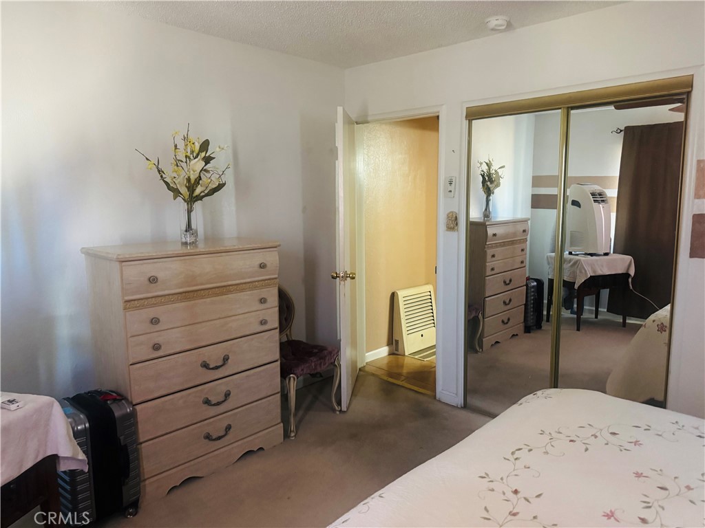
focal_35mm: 24
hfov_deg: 71.6
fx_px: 489
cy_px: 264
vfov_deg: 56.8
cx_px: 352
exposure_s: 1/30
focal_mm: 6.76
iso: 800
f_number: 1.78
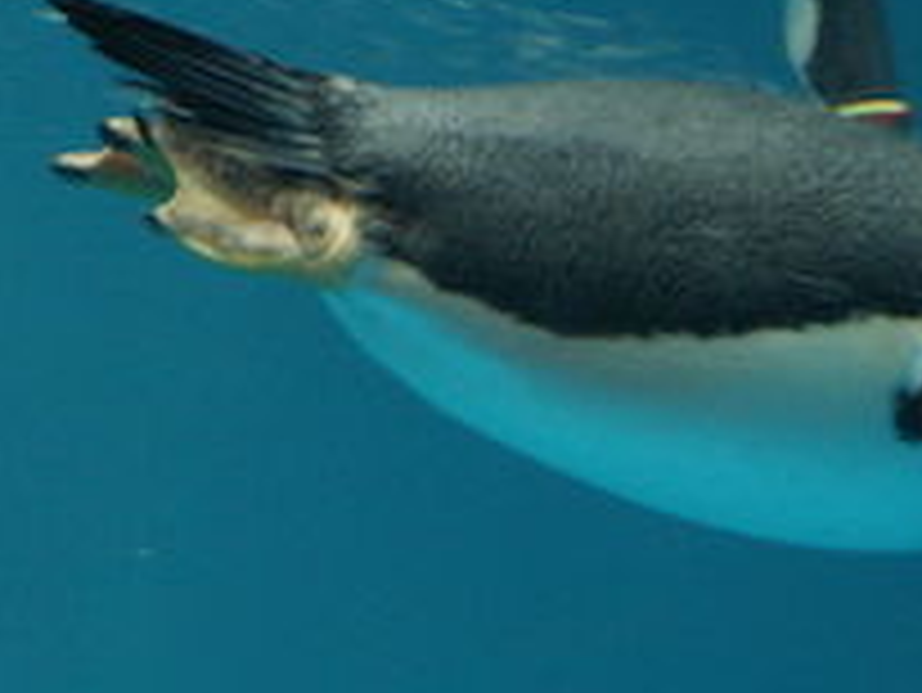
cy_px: 324
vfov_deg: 3.5
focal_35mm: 422
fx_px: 11247
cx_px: 796
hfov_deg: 4.7
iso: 1600
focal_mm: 120
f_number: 5.6
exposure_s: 1/60
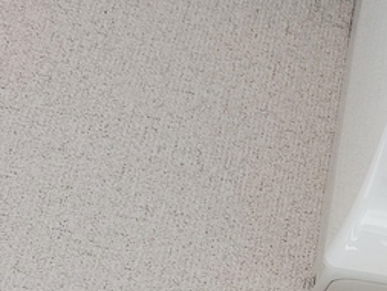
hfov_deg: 17.7
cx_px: 676
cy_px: 146
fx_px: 1018
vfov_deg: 16.3
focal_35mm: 91
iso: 32
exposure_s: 1/40
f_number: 1.8
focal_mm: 5.23
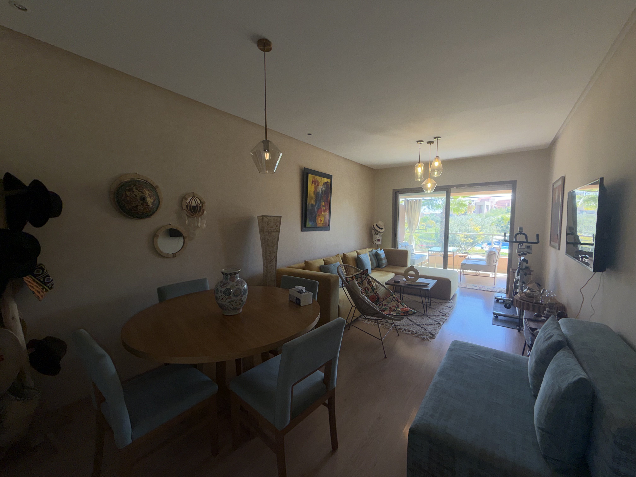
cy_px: 238
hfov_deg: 102.1
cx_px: 318
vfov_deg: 85.7
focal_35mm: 14
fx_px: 257
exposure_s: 1/100
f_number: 2.2
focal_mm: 2.22
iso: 16
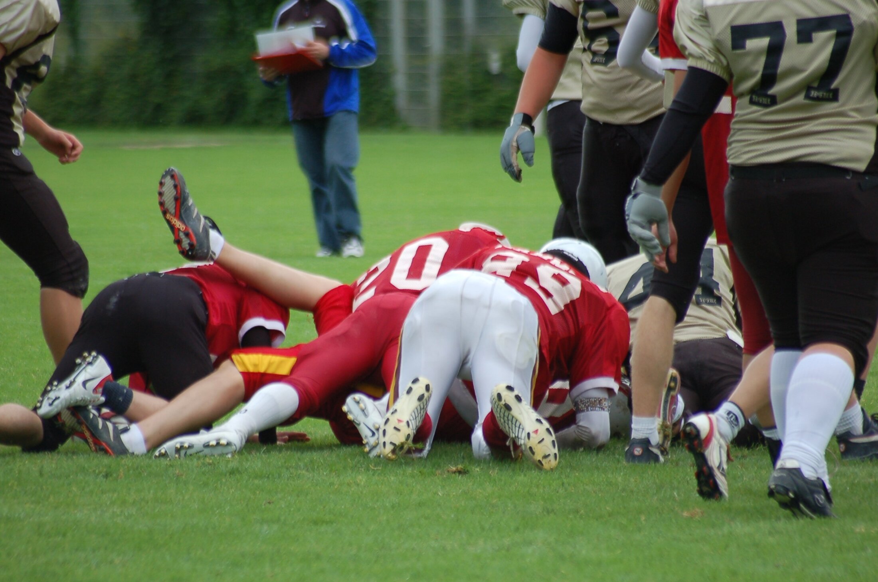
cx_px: 439
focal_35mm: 450
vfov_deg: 3.0
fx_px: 10954
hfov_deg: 4.6
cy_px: 291
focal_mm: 300
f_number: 5.6
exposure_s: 1/640
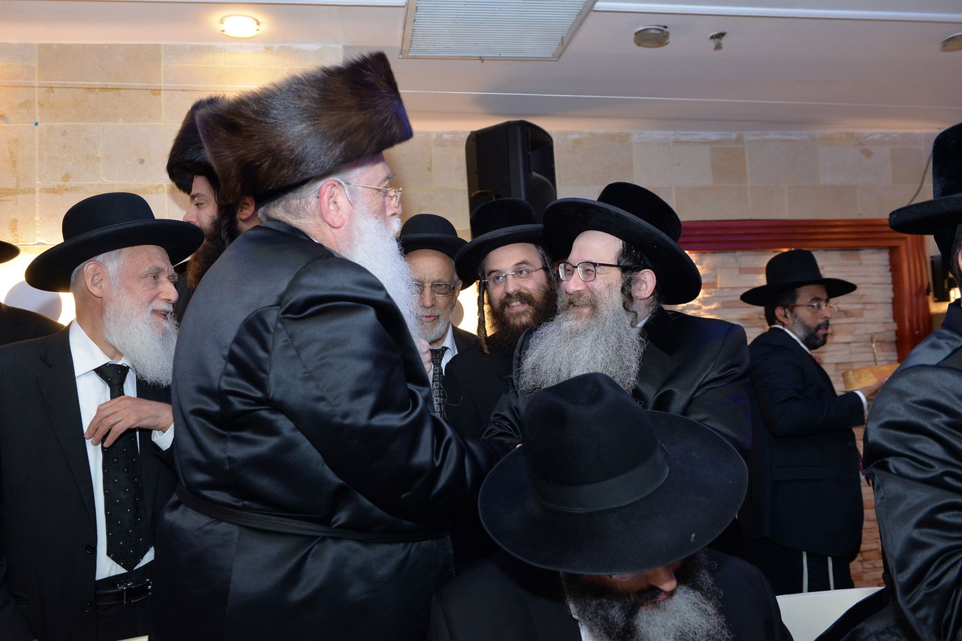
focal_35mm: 31
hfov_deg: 60.3
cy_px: 320
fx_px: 828
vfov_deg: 42.3
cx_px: 481
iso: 1250
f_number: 4.5
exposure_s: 1/125
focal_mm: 31
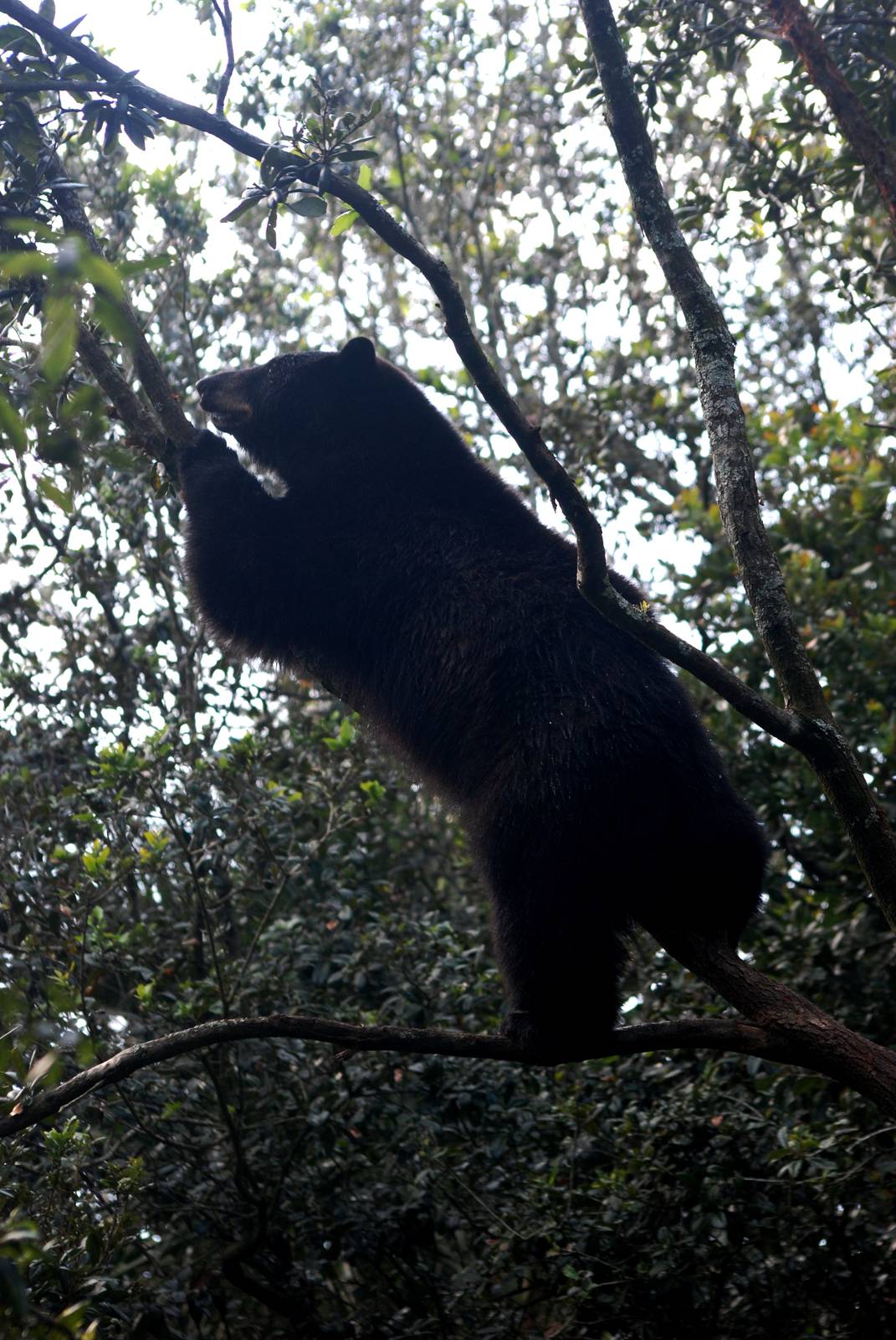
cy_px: 670
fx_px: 6701
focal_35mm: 180
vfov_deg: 11.4
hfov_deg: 7.7
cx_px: 448
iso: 400
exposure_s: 1/250
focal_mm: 120
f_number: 4.2
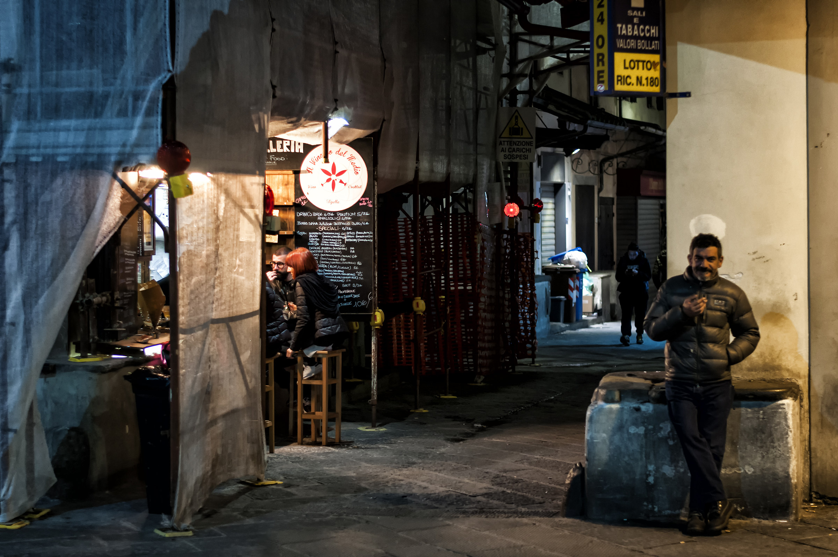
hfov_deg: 27.0
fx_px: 1744
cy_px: 278
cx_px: 419
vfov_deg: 18.1
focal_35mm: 75
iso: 900
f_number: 2
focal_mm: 50
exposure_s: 1/60
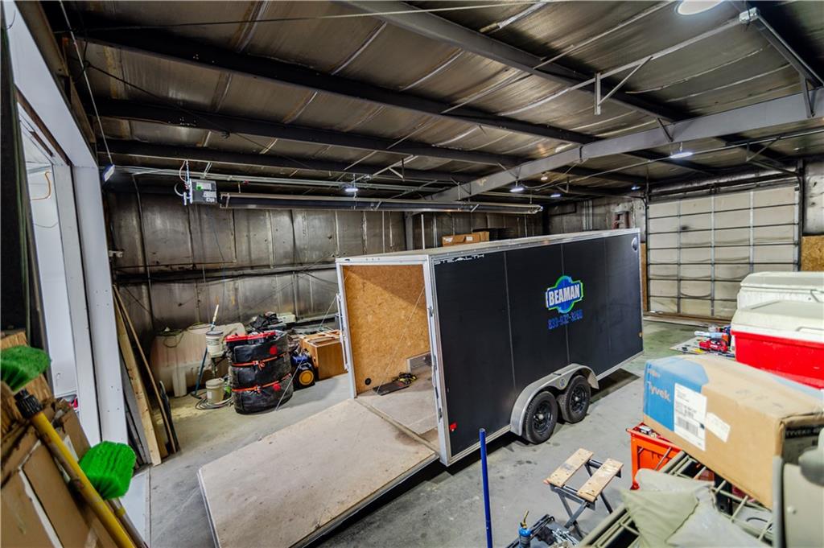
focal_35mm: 16
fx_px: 366
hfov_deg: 96.8
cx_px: 412
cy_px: 274
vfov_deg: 73.7
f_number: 2.8
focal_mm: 16
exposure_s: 1/250
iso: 320
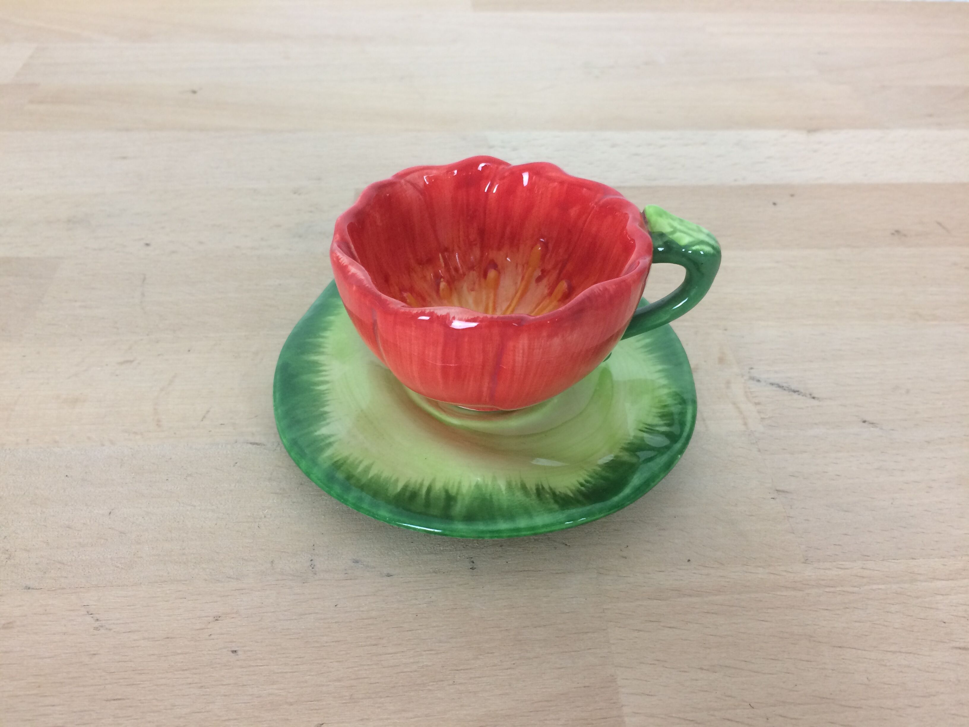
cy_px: 364
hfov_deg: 61.7
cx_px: 484
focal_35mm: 29
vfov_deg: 48.2
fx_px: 812
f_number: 2.2
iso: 64
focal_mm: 4.15
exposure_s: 1/33
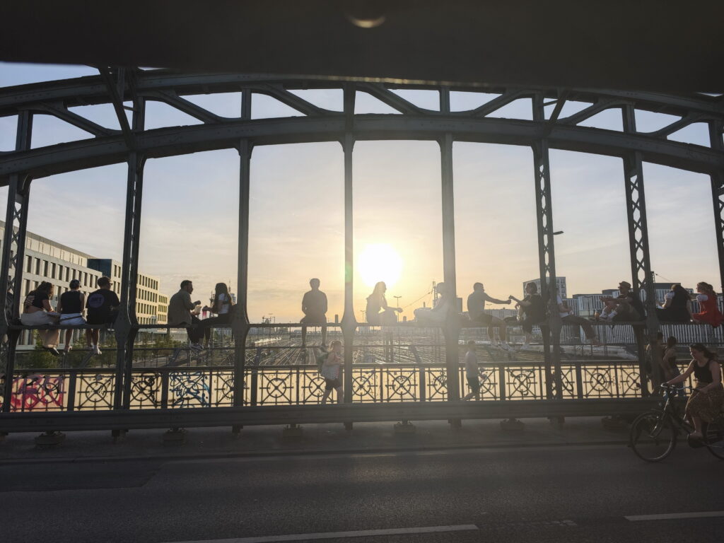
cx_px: 362
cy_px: 272
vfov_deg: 58.9
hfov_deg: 73.9
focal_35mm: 23
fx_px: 481
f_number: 2.8
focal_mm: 8.72
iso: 50
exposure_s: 1/370
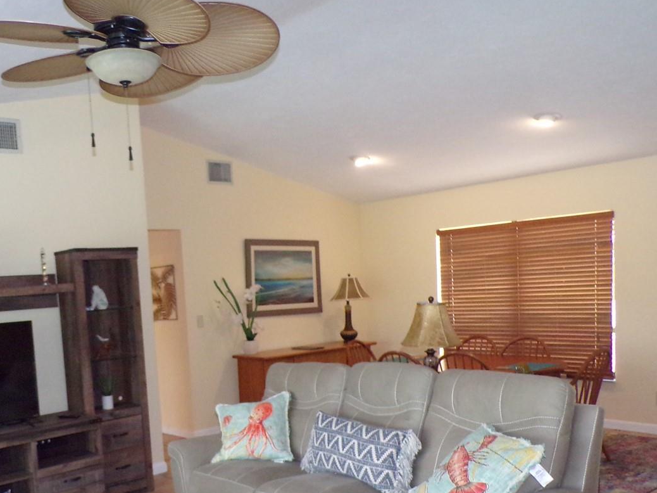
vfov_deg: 38.1
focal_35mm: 37
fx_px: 702
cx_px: 211
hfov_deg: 49.2
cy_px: 335
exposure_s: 1/60
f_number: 3
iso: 494
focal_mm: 4.3
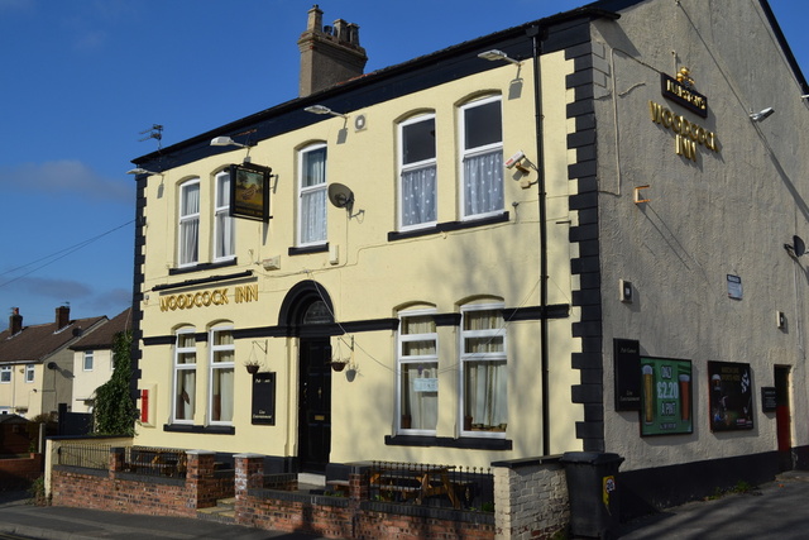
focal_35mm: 39
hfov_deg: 49.5
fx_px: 877
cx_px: 404
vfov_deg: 34.2
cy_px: 270
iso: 100
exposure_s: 1/320
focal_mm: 26
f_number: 9
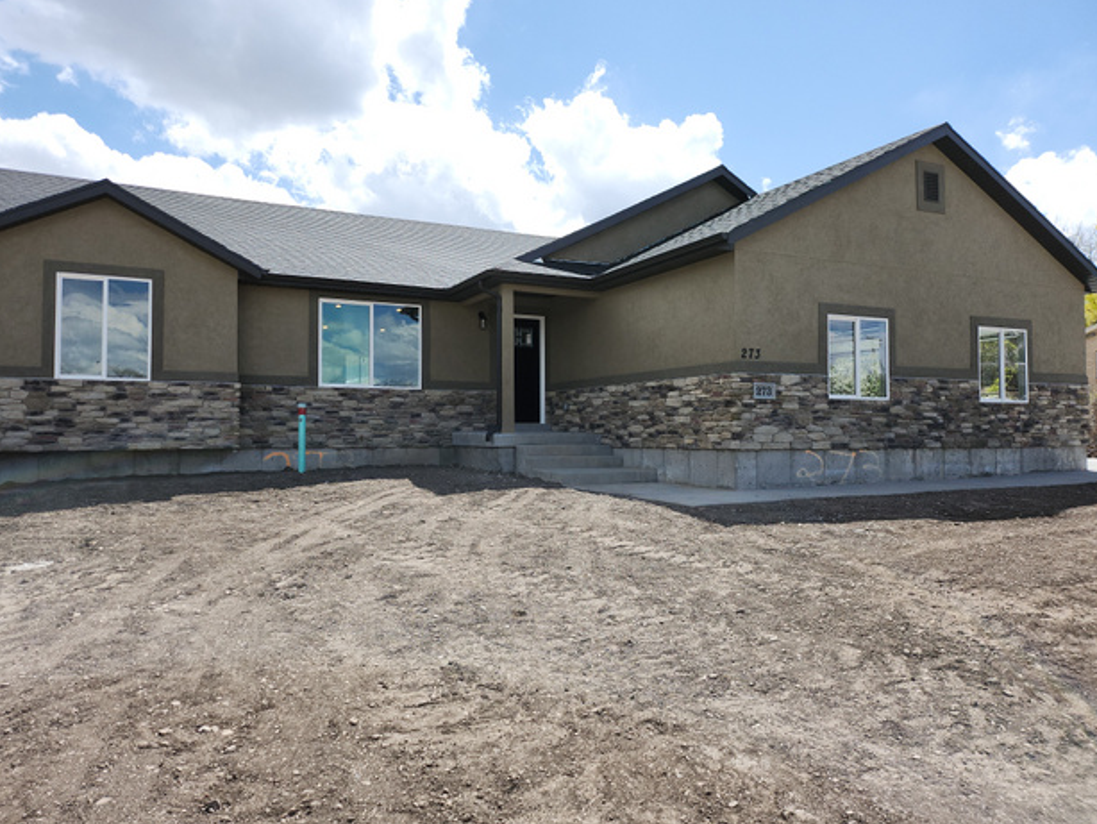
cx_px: 538
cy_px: 420
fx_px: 793
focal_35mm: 25
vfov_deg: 54.9
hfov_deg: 69.4
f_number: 1.8
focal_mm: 5
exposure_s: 1/2607
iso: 50
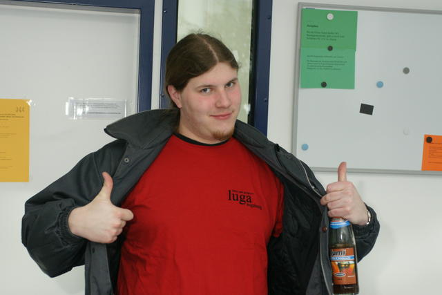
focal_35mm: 60
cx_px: 221
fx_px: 737
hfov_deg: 33.4
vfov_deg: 22.6
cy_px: 148
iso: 800
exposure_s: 1/60
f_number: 5.6
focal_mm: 40
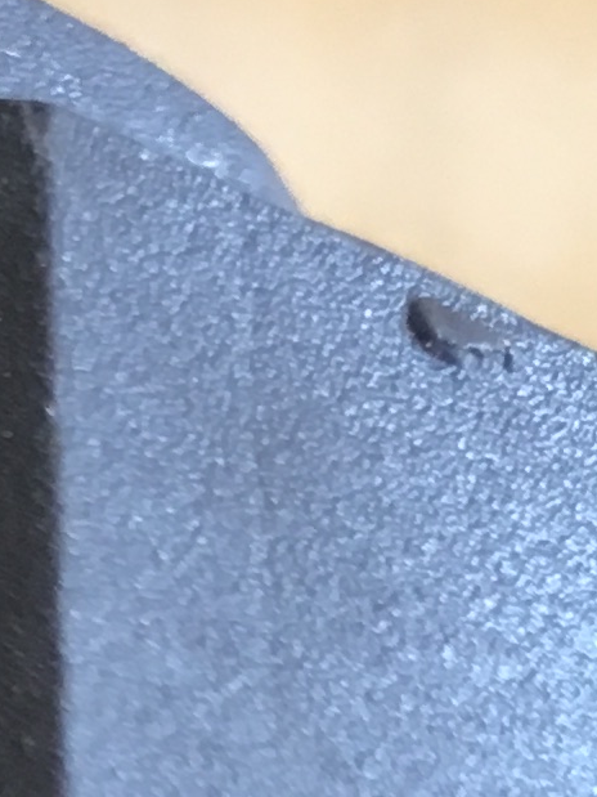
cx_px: -479
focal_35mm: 189
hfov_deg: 7.6
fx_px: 4348
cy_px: 1621
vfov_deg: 9.7
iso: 32
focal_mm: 4.15
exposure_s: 1/33
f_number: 2.2
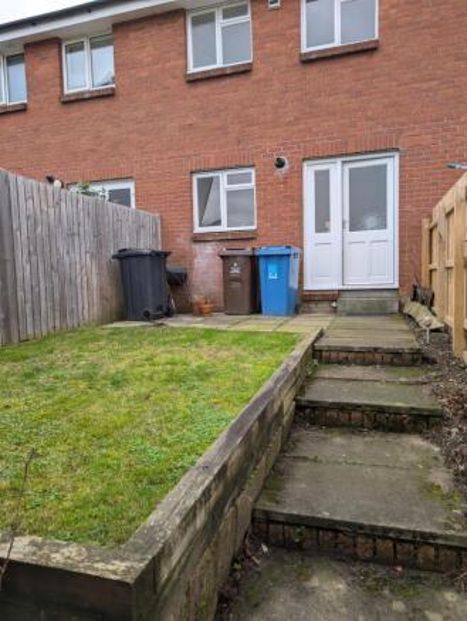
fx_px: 431
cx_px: 234
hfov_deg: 56.9
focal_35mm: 24
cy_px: 310
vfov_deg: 71.5
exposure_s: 1/49.1
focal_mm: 6.9
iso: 19
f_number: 1.68
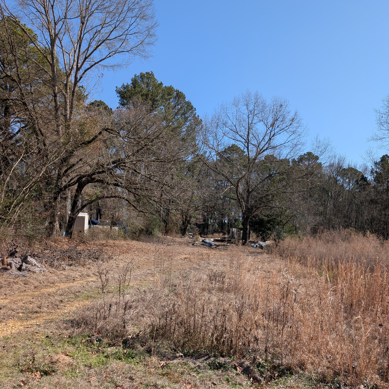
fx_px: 369
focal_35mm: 29
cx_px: 192
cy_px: 257
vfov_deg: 54.6
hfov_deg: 55.6
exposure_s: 1/951
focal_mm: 6.9
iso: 22
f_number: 1.68
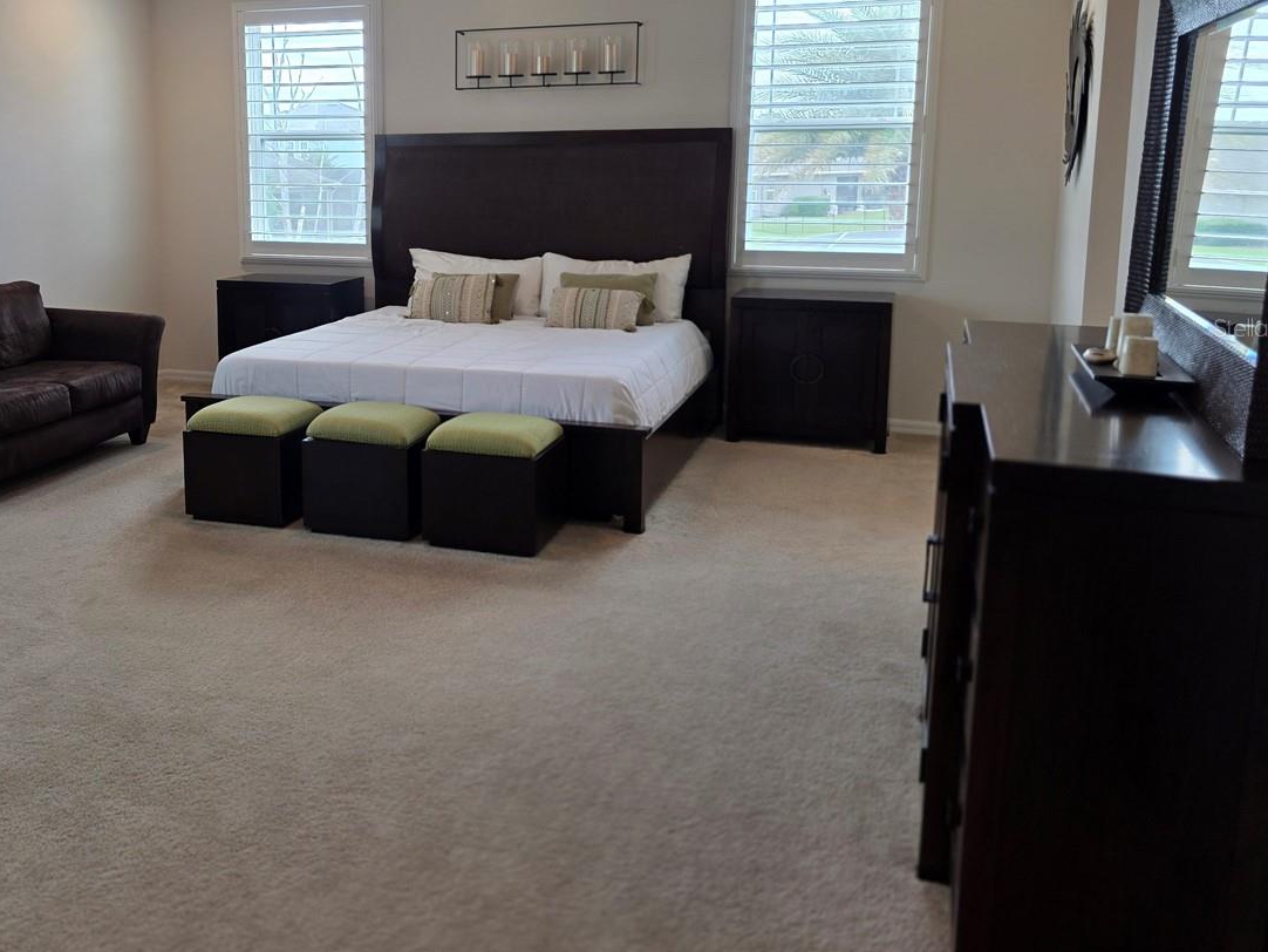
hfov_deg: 52.5
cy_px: 327
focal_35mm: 34
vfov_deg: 41.3
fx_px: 1246
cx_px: 387
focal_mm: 6.3
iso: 64
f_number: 1.7
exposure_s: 1/120
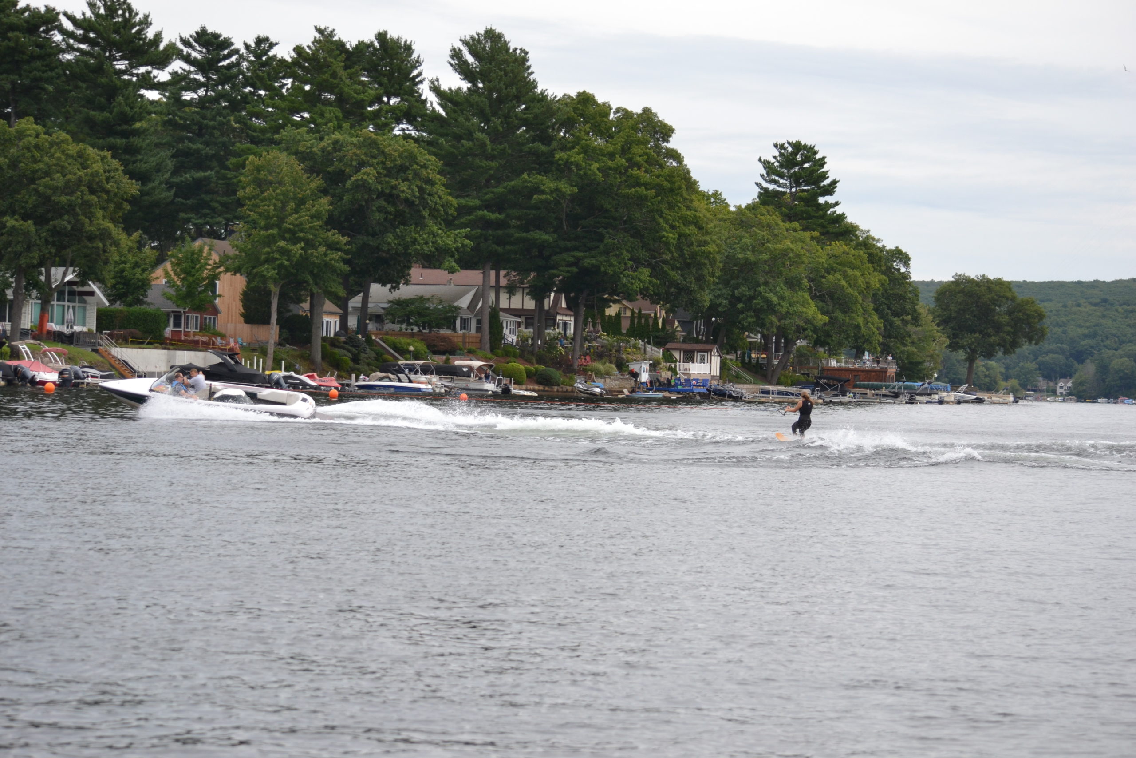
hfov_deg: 20.0
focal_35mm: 102
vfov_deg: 13.4
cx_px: 568
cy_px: 379
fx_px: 3219
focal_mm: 68
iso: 400
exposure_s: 1/640
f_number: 4.5
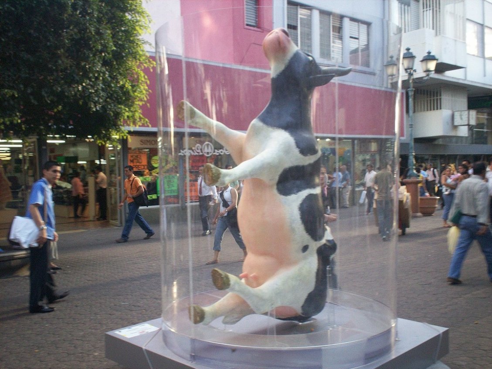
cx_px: 246
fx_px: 512
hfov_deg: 51.3
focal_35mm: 36
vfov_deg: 39.7
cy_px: 184
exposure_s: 1/41.1
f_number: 4.5
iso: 140
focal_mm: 6
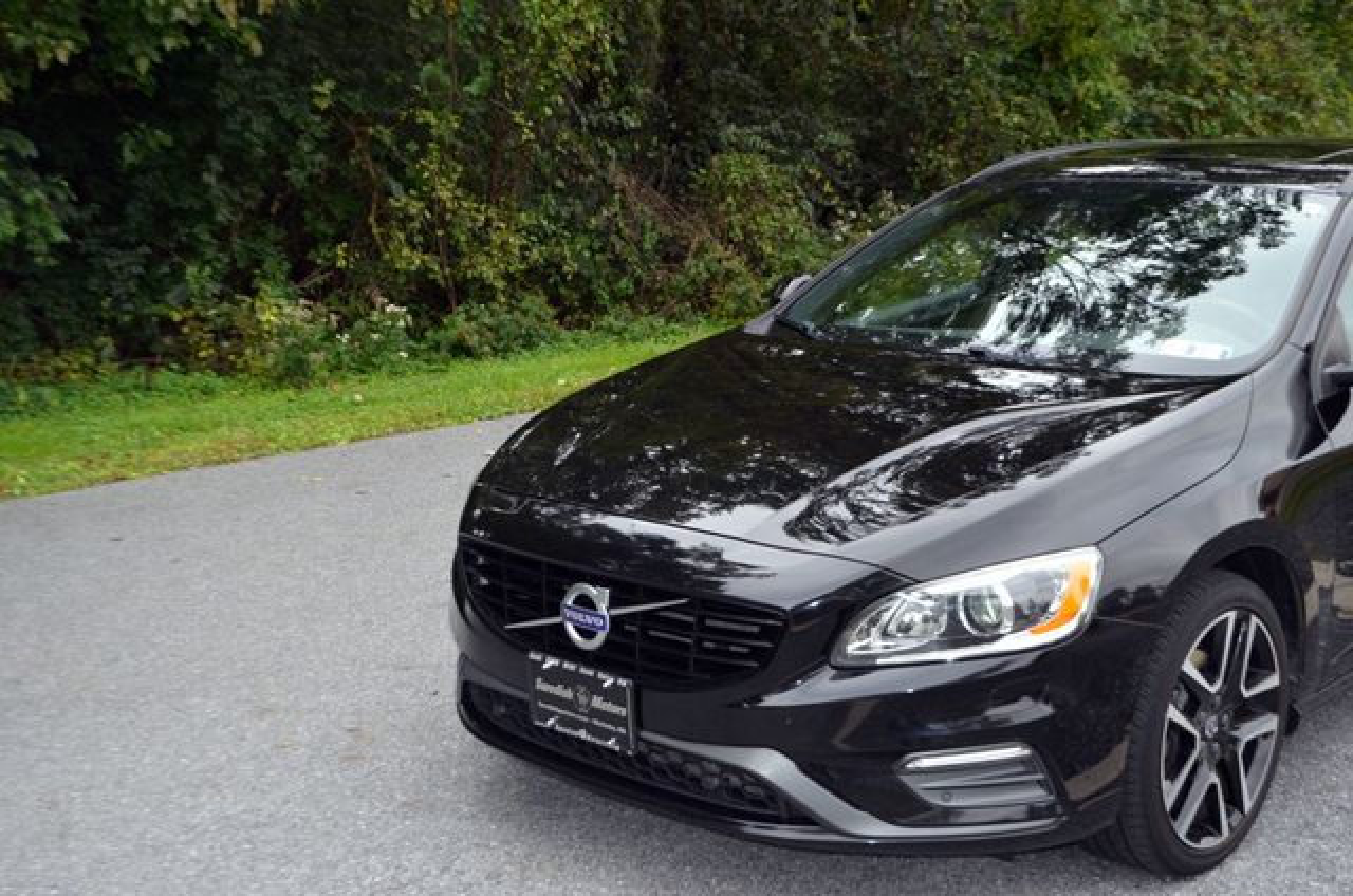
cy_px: 448
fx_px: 1688
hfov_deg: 43.7
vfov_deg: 29.7
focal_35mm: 45
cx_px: 676
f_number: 4.5
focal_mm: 30
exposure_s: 1/200
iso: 200
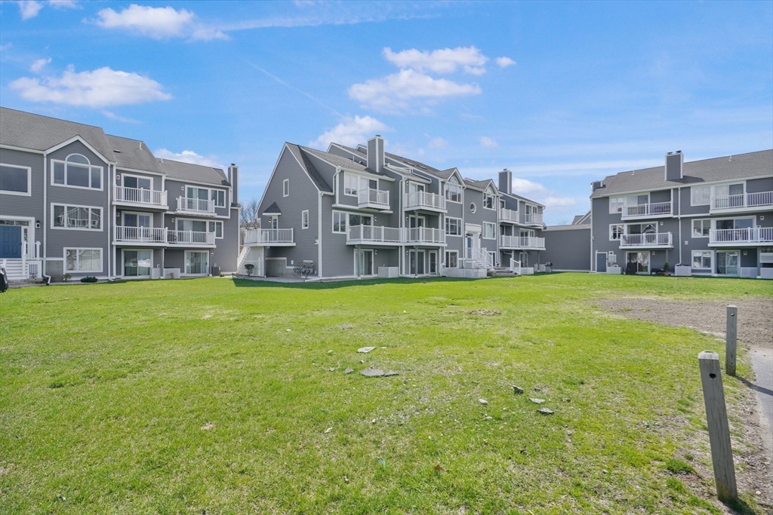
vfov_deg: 73.8
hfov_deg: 96.7
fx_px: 344
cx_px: 386
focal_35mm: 16
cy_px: 258
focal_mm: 16
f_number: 8
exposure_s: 1/60
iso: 100
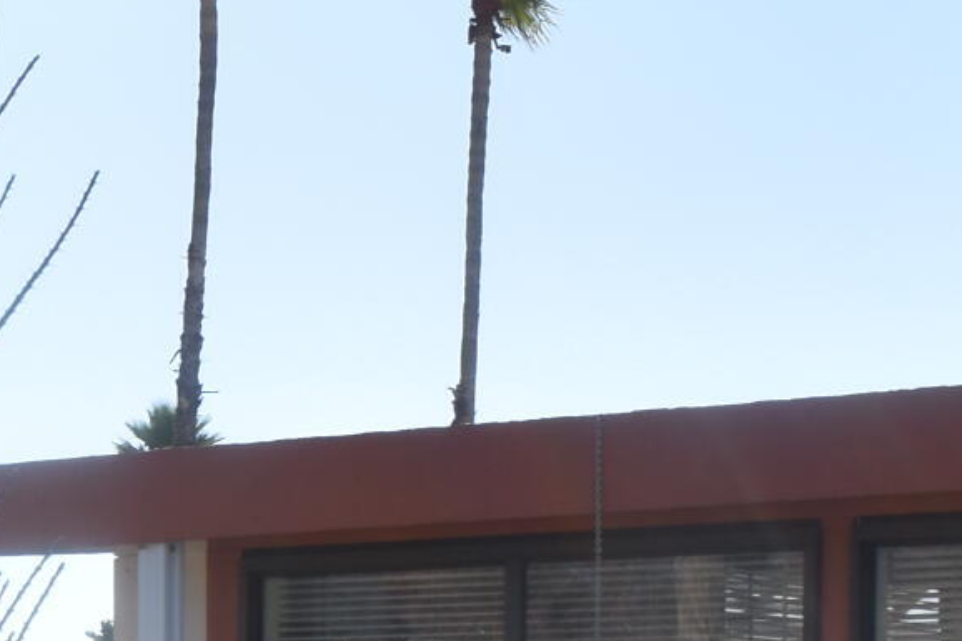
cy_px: 1116
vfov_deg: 8.1
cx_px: -401
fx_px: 4370
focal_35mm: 164
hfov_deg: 12.1
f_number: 10
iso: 100
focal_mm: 21
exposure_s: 1/200
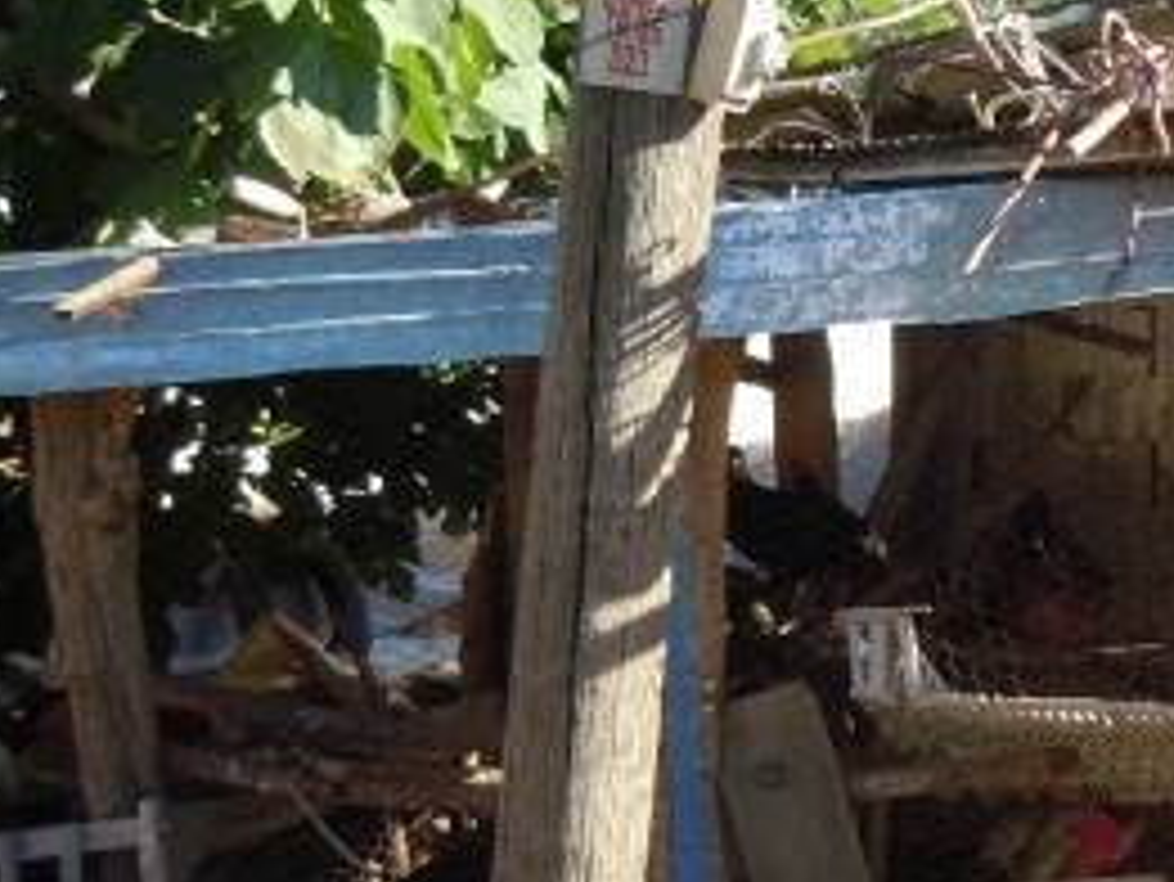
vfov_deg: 21.2
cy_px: 608
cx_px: 882
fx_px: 2341
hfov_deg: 27.8
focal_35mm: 69
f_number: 3.5
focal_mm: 5.4
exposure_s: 1/200
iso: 100
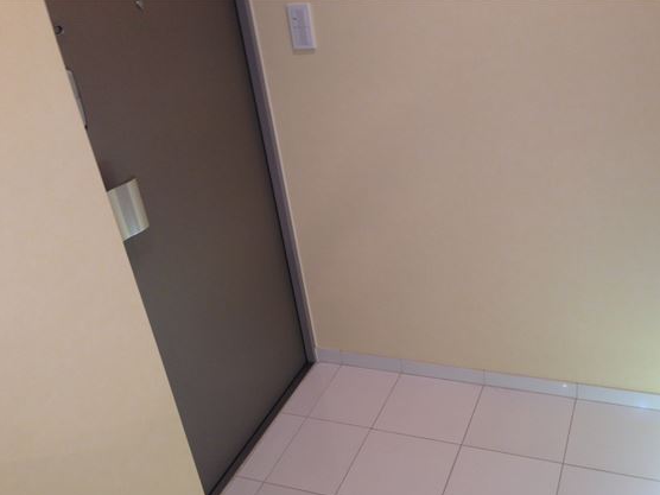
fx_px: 725
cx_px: 358
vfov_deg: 37.6
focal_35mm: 38
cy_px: 283
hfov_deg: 48.9
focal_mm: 4.13
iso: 50
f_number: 2.4
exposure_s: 1/20
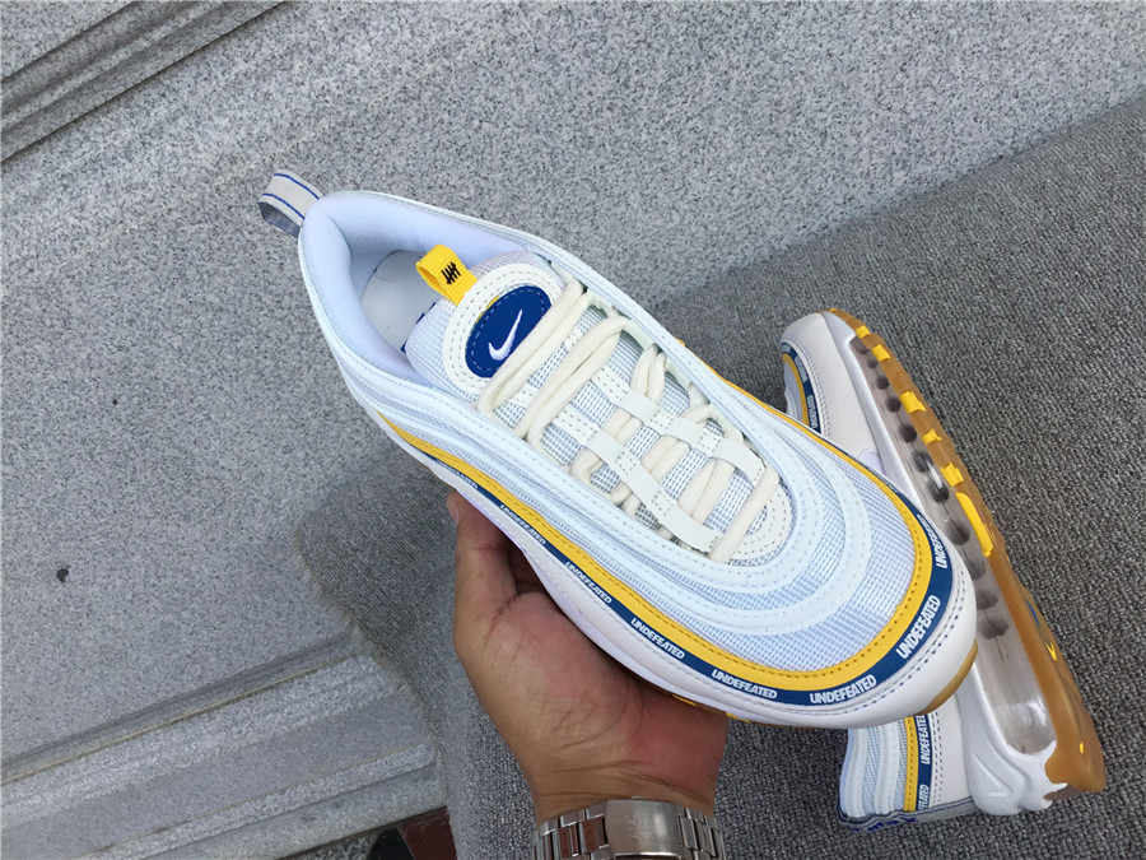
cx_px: 573
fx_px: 1026
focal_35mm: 31
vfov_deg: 45.4
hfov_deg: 58.4
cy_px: 430
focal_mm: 3.3
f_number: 2.4
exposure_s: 1/754
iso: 25
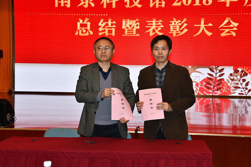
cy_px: 84
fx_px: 397
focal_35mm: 57
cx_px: 126
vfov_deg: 23.8
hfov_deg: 35.1
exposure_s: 1/125
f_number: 4.2
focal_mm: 38
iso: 220
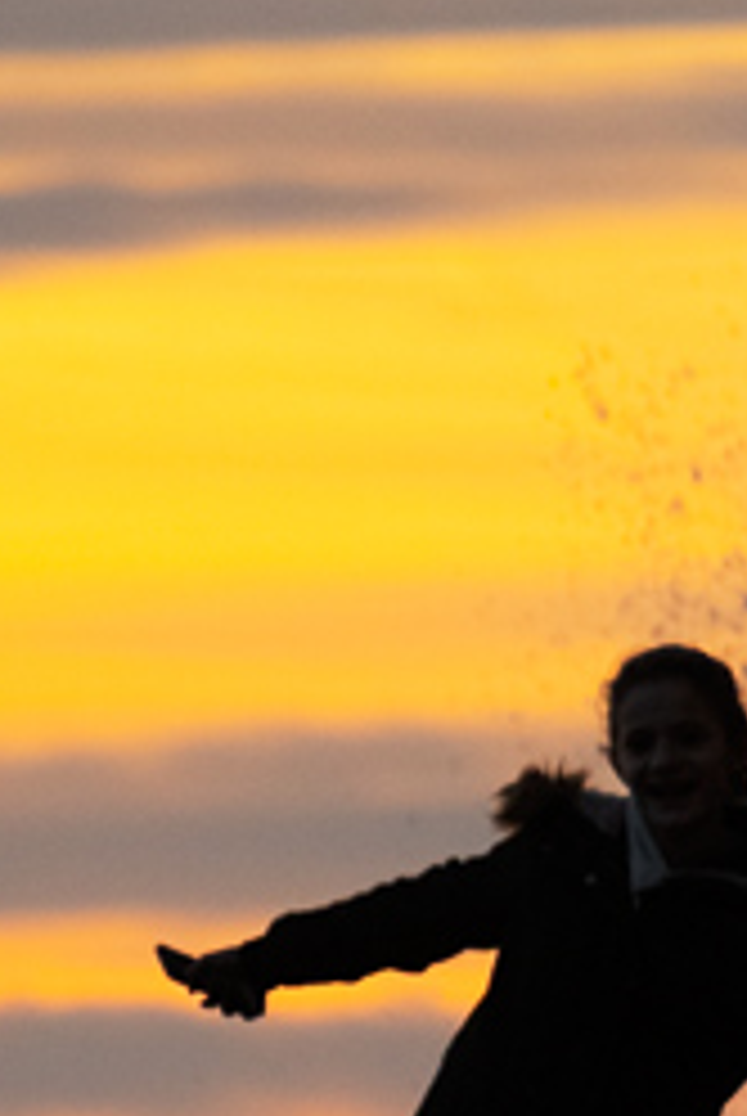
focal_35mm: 966
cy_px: 1030
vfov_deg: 2.1
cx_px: -536
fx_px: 29981
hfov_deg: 1.4
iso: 400
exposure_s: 1/400
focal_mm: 200
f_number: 5
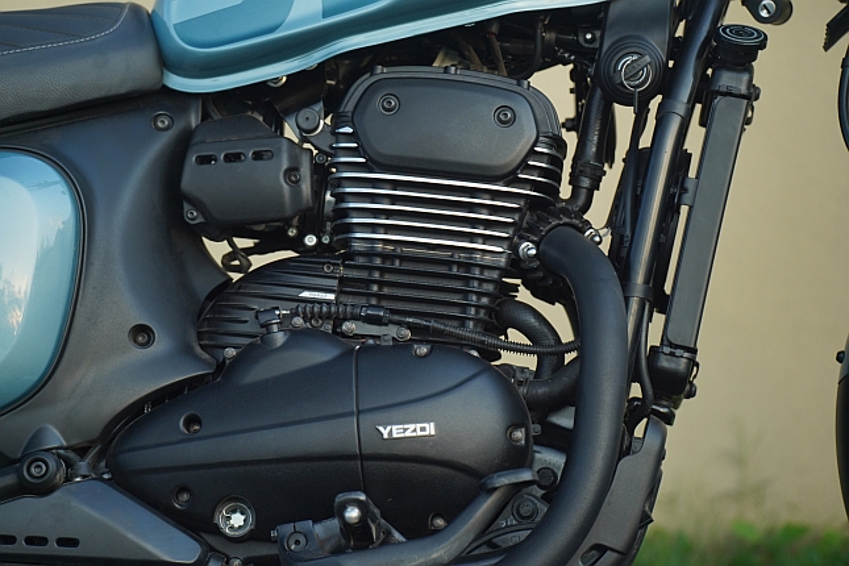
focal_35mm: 153
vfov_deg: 9.0
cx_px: 424
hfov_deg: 13.4
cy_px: 283
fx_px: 3608
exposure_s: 1/100
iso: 400
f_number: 4.5
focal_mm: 153
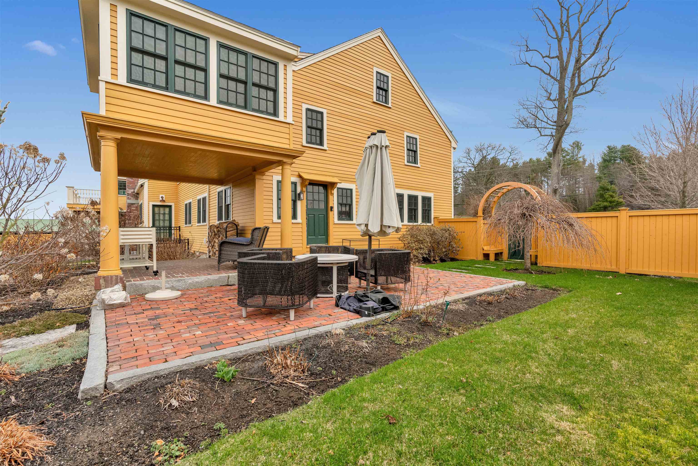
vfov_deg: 73.8
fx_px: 310
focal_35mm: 16
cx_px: 349
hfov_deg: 96.7
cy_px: 233
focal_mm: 16
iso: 800
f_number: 8
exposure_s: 1/1000
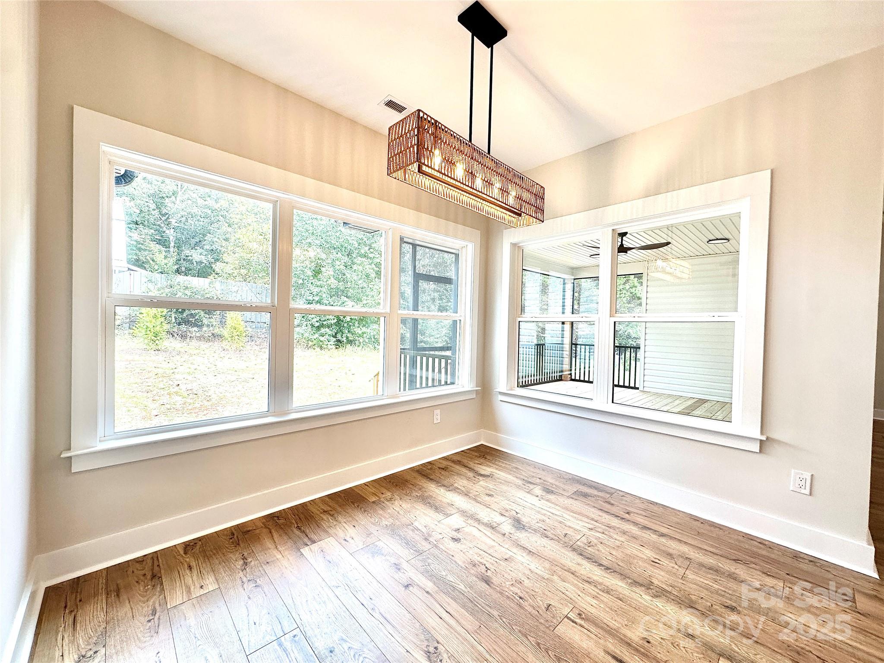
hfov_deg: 102.1
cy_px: 332
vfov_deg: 85.7
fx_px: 358
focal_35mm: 14
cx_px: 442
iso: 64
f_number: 2.2
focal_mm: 2.22
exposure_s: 1/120
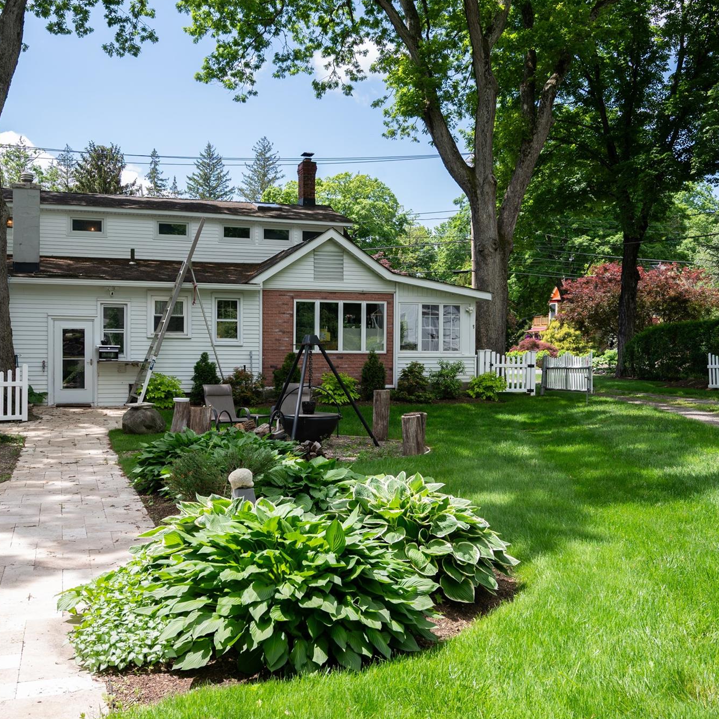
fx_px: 822
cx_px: 344
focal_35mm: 35
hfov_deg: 47.2
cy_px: 357
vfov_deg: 47.2
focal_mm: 27
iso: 100
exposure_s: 1/160
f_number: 7.1
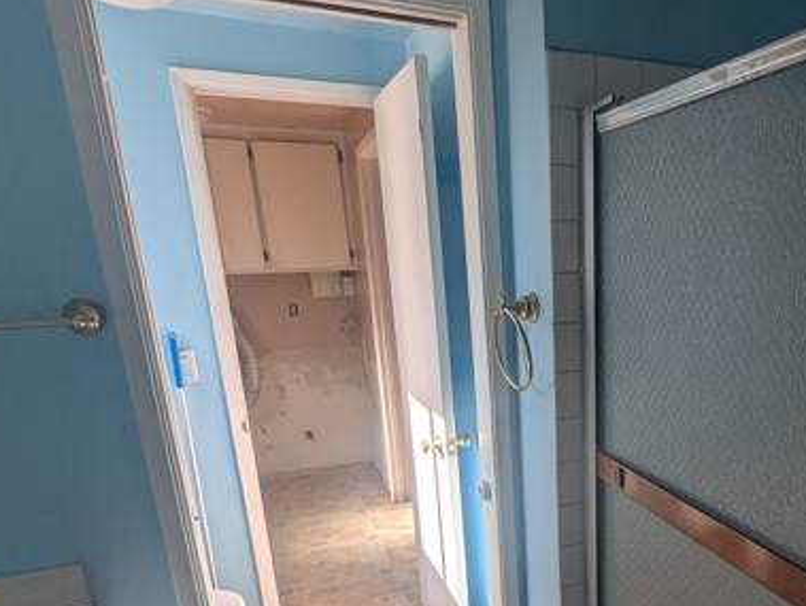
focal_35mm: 27
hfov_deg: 62.3
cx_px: 583
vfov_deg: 49.7
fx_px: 629
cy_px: 443
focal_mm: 2.35
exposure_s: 1/294
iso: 51
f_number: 2.2
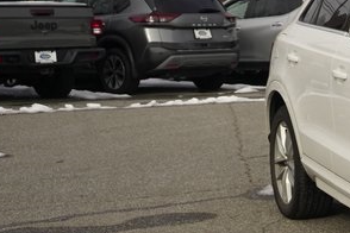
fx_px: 982
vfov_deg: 13.5
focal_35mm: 101
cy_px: 142
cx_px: 593
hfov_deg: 17.2
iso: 1250
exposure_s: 1/8000
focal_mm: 29
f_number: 3.5
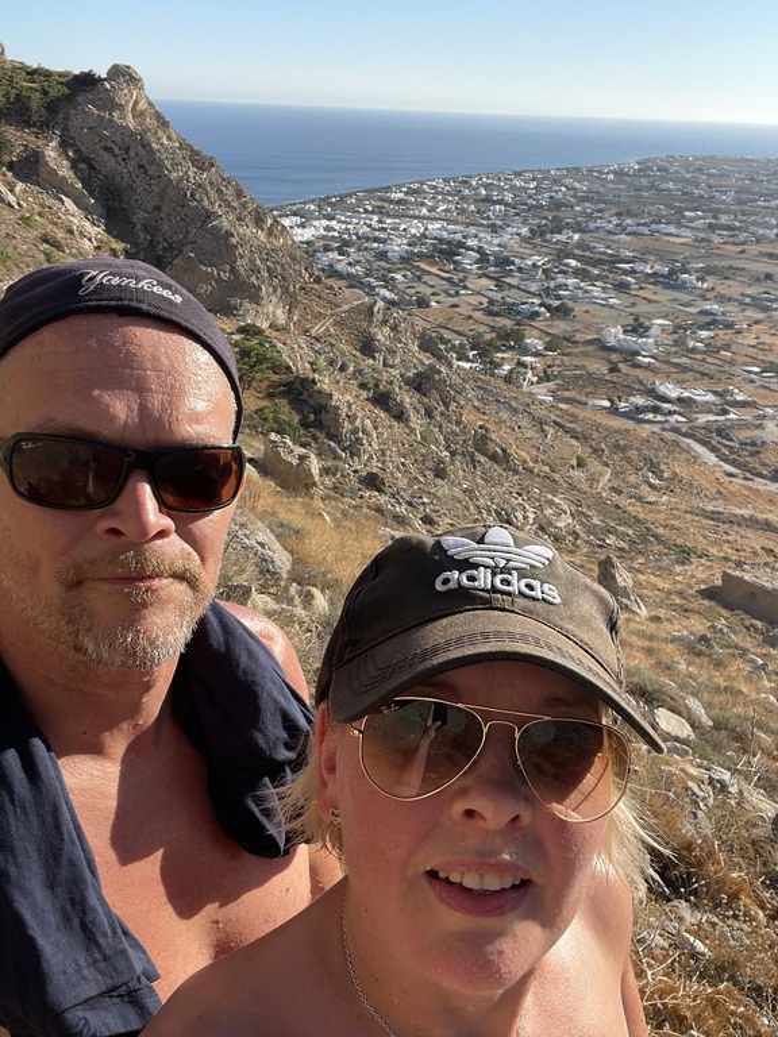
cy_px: 518
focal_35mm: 30
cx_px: 389
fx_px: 899
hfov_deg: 46.8
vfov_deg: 60.0
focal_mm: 2.71
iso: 25
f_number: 2.2
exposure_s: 1/386
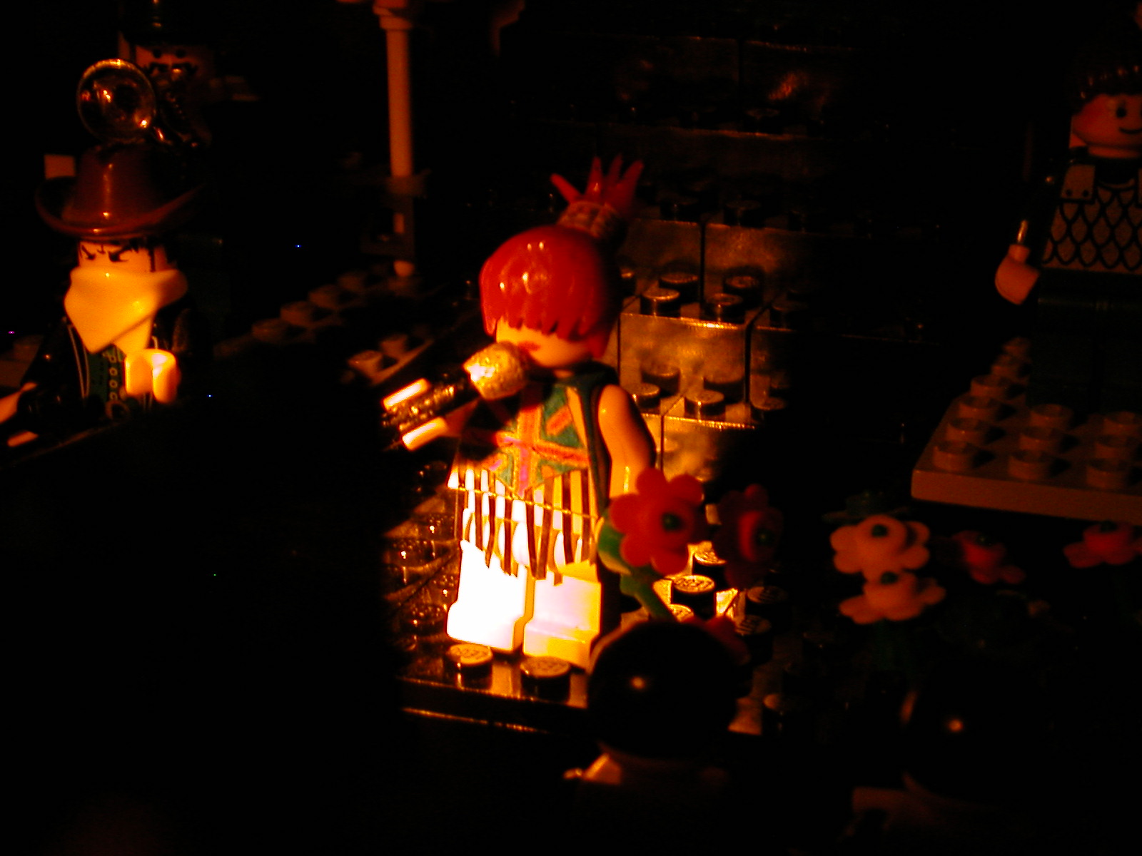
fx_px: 2243
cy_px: 428
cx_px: 571
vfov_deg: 21.6
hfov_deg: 28.6
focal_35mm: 68
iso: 200
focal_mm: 10.4
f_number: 3.7
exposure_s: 1/1.1
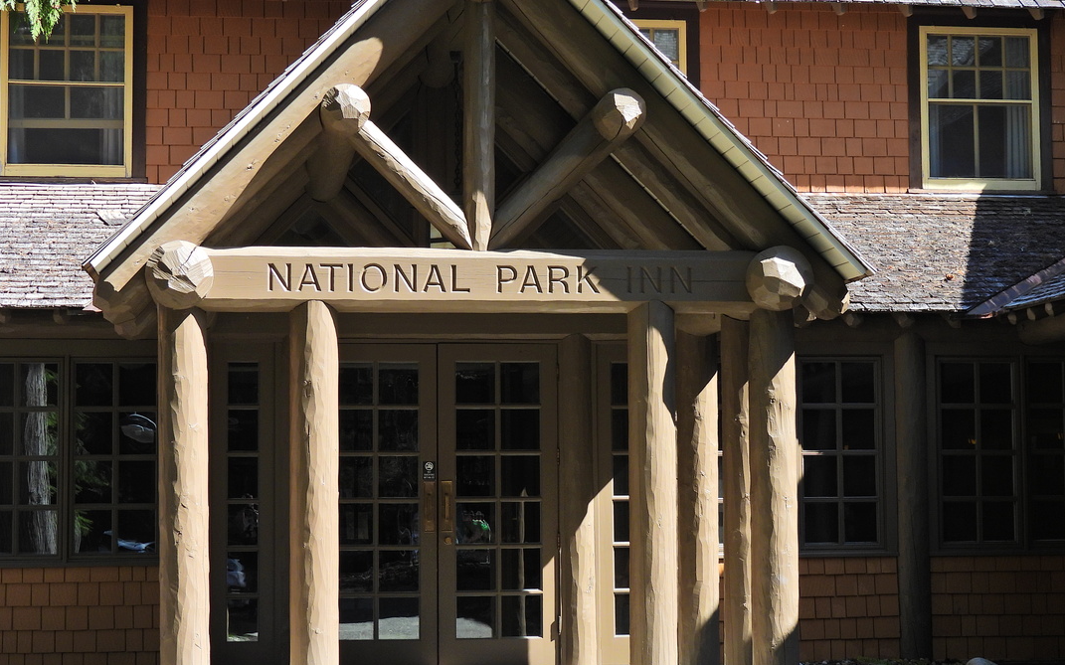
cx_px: 539
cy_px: 326
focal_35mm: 76
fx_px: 2206
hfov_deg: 27.1
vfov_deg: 17.2
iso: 100
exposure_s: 1/320
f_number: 3.5
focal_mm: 10.7
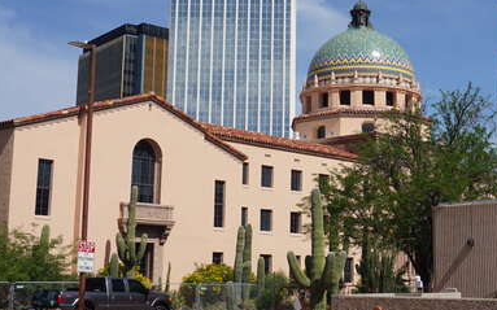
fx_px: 908
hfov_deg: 30.1
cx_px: 369
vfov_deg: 19.3
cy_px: 104
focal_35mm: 67
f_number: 11
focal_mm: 21
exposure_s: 1/250
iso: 100
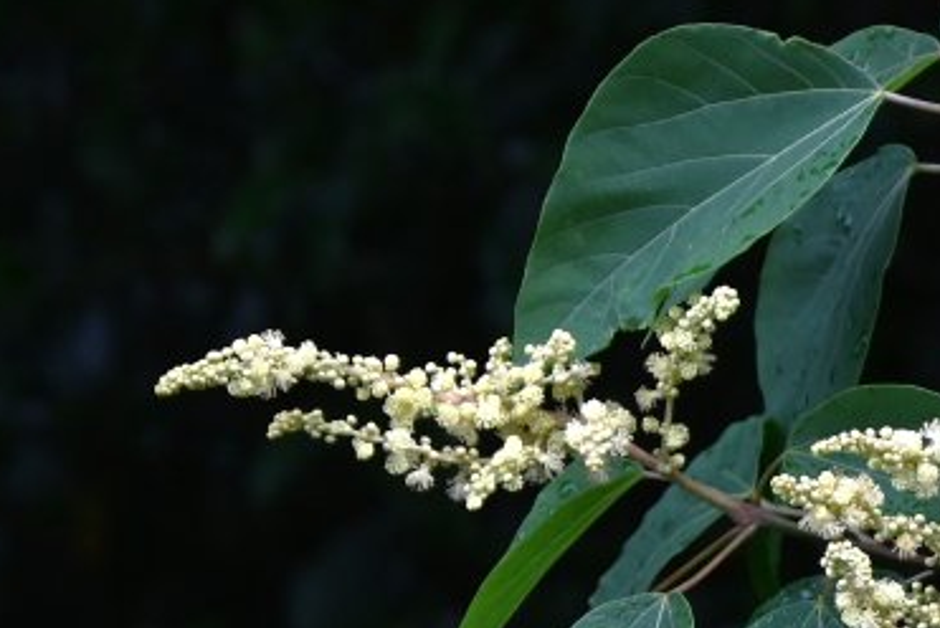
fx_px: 15783
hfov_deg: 3.4
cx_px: 1482
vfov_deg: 2.3
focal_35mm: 604
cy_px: 810
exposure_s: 1/320
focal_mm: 140
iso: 640
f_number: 7.1
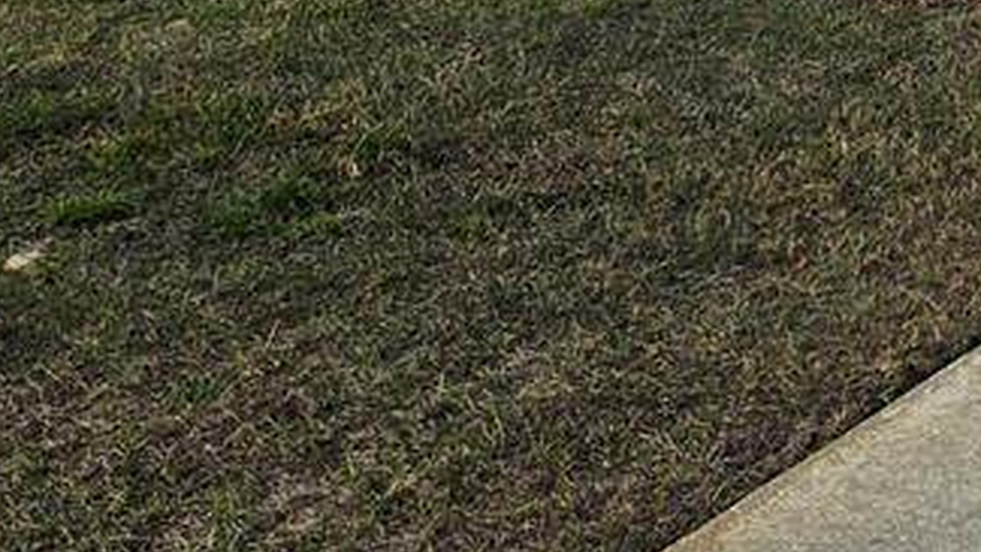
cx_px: 1404
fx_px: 2055
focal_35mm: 79
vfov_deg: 14.0
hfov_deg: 22.7
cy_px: -356
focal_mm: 5.4
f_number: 1.8
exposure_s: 1/2192
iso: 25
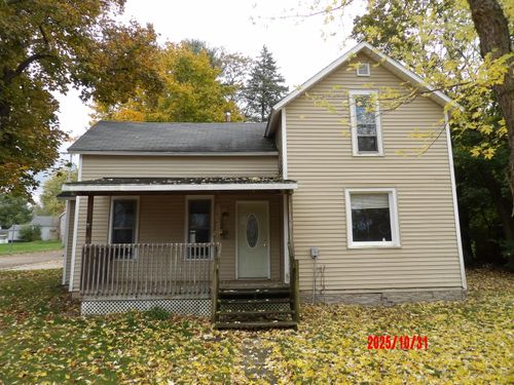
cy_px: 192
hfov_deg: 71.6
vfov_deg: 56.8
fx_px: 356
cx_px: 257
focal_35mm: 24
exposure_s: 1/270
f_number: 3.2
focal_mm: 4.3
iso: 100
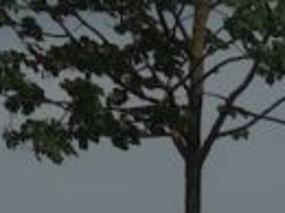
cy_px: -253
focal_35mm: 371
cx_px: -623
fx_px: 3049
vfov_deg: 3.9
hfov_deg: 5.0
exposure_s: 1/1600
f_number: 5.5
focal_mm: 8.3
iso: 100
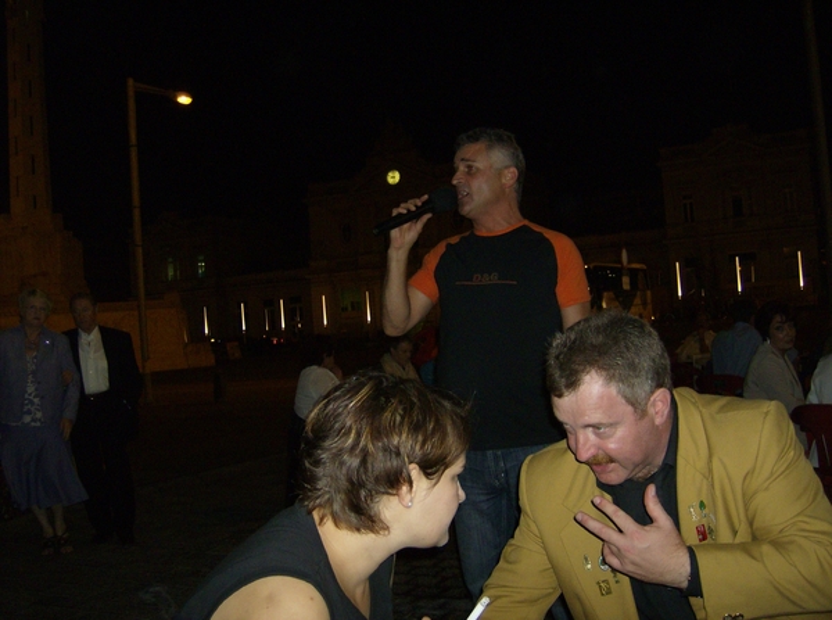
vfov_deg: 39.5
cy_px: 310
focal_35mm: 36
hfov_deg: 51.5
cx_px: 416
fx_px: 863
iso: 200
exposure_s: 1/60
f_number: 2.8
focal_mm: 6
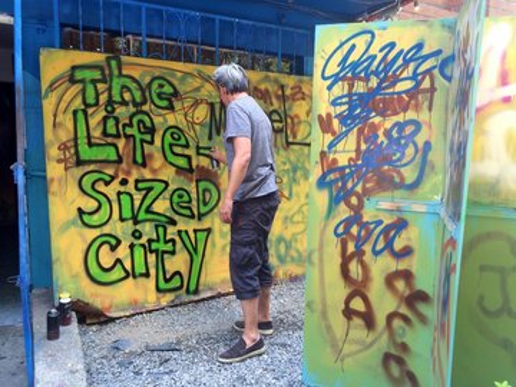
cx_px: 258
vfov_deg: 48.2
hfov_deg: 61.7
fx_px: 432
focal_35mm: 29
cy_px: 194
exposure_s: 1/60
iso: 40
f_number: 2.2
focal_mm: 4.15
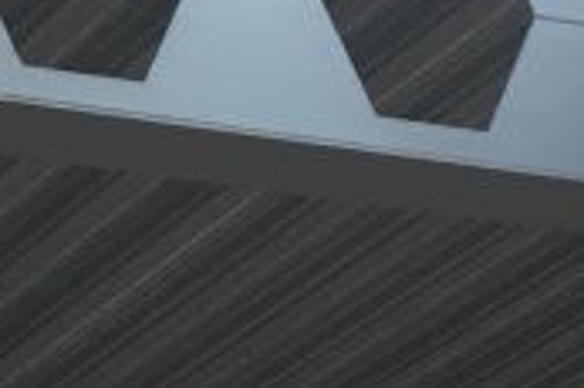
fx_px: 3387
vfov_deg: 6.0
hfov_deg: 9.4
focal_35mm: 209
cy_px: 1252
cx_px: -483
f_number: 2.2
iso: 125
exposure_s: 1/33
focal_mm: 4.15
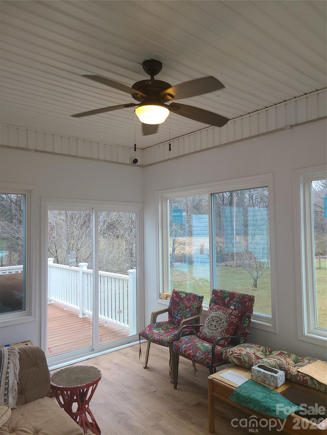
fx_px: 327
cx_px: 164
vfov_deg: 67.3
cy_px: 218
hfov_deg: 53.1
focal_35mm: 26
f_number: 1.8
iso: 40
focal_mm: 5.4
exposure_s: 1/120
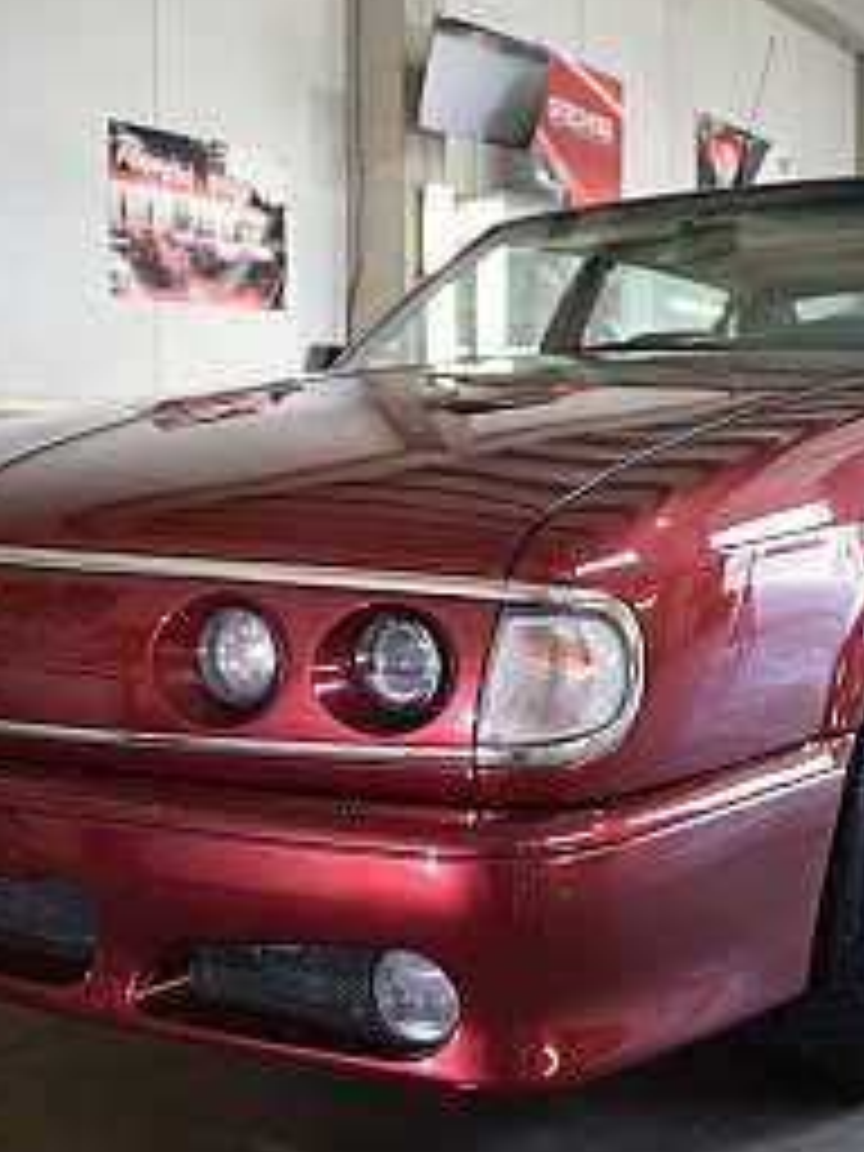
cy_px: 565
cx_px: 441
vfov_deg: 42.1
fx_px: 1498
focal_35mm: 45
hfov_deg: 32.2
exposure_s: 1/60
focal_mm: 20
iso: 500
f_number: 4
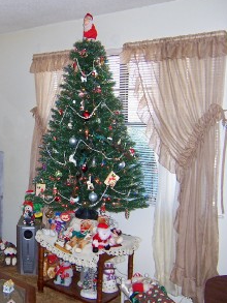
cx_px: 25
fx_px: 393
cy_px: 149
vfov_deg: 42.1
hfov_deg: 30.8
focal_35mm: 45
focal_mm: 5.5
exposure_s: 1/60
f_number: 2.8
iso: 140
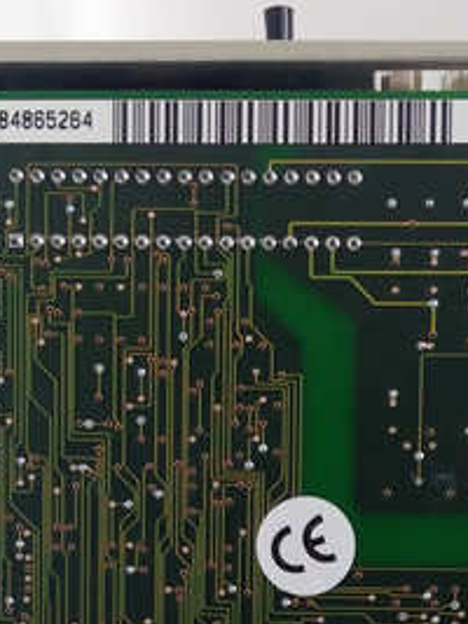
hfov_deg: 18.1
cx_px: 335
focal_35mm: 81
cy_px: 706
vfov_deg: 22.6
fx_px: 1461
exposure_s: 1/33
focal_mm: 3.79
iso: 269
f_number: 2
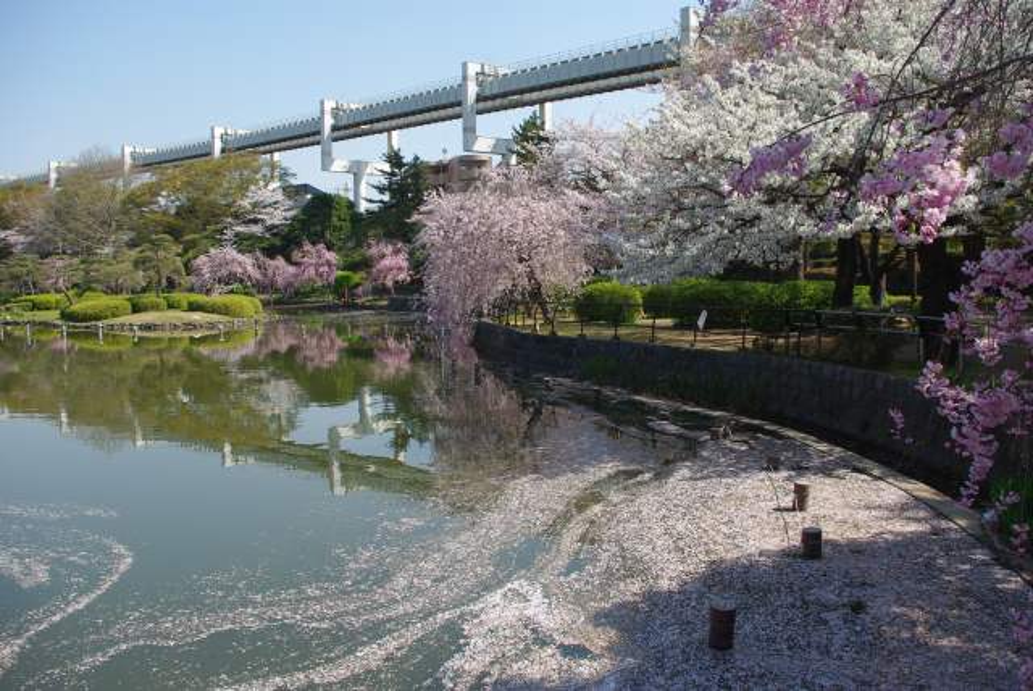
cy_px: 346
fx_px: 890
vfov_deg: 42.4
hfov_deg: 60.2
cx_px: 516
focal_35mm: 31
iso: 100
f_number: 7.1
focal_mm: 21.25
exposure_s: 1/200
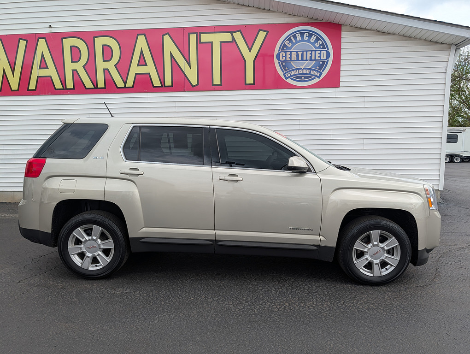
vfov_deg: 56.9
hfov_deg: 71.5
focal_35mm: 24
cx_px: 235
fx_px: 326
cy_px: 177
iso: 22
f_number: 1.68
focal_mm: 6.9
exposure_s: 1/499
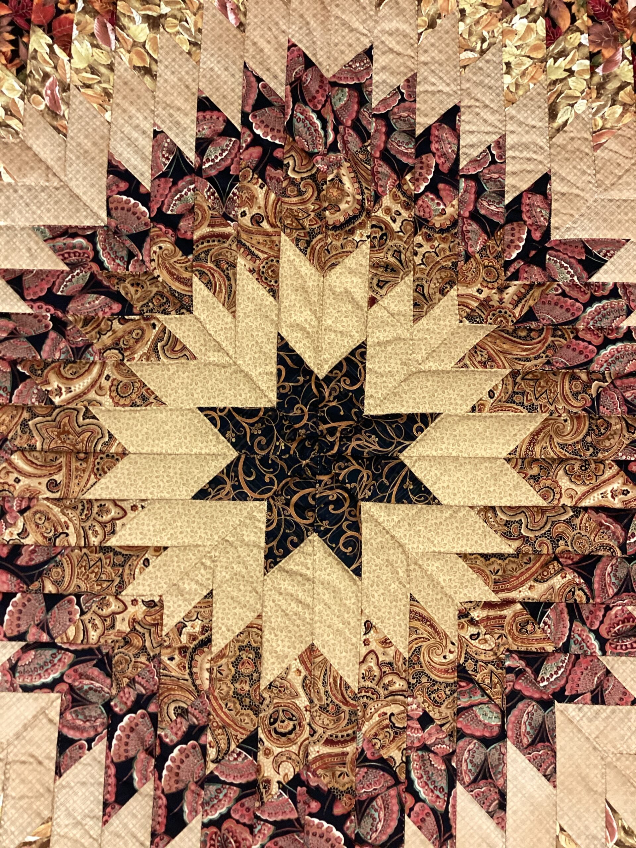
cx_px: 318
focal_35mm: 31
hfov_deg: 45.4
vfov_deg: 58.4
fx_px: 759
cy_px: 424
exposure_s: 1/60
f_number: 2.4
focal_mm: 3.3
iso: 200
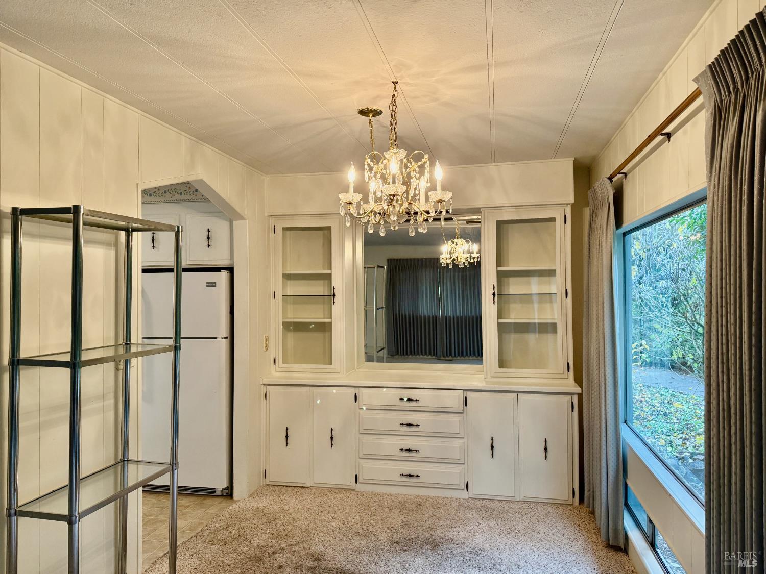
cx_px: 383
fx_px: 531
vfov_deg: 56.8
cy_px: 287
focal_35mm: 24
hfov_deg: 71.6
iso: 200
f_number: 1.78
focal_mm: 6.76
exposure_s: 1/136
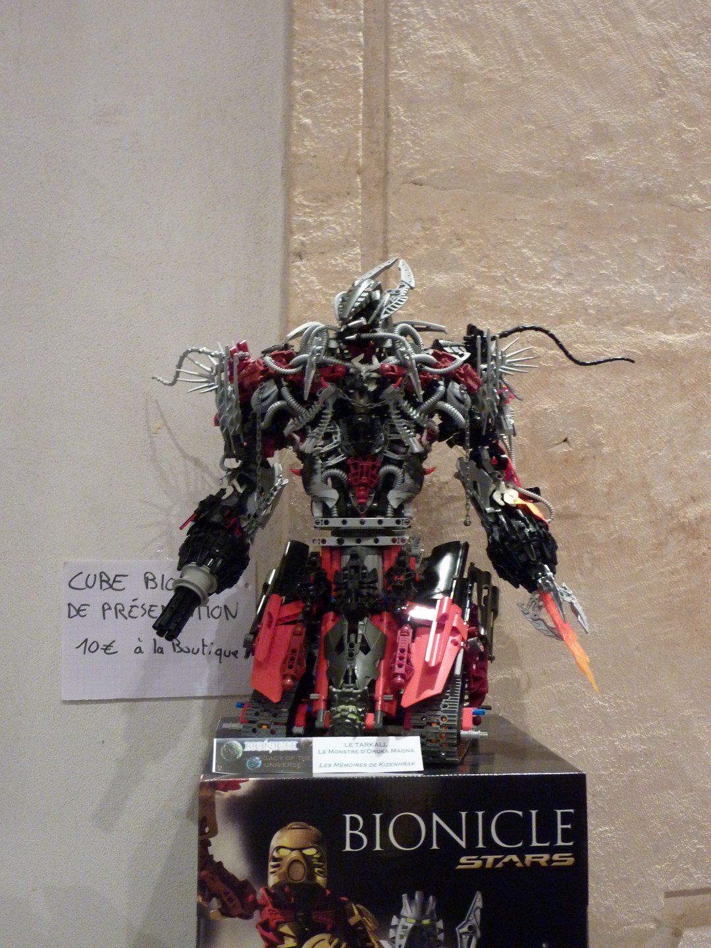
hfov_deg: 40.7
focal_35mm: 35
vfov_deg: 52.6
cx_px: 356
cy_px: 474
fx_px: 959
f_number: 3.5
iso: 400
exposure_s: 1/8
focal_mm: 5.7
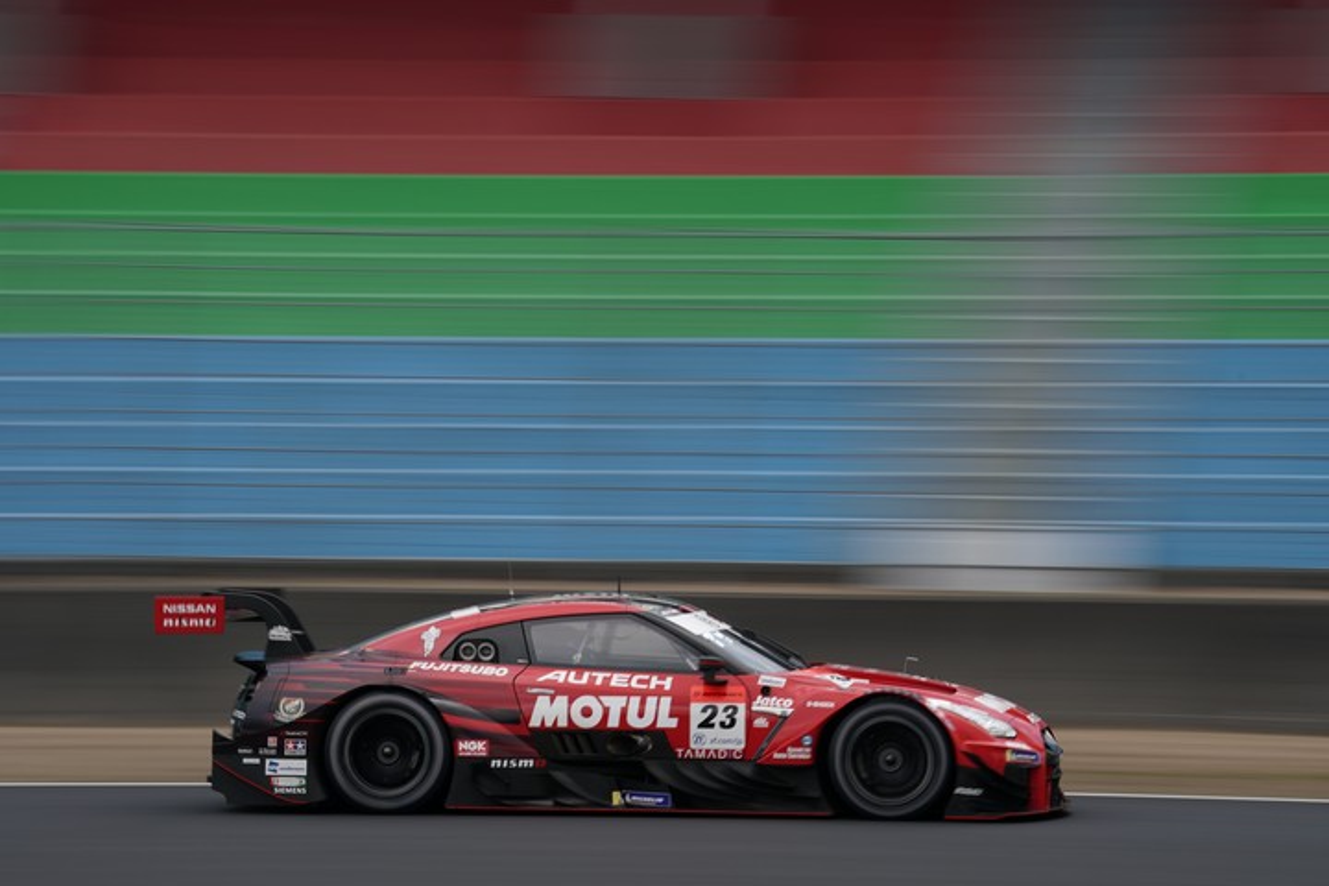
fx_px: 7383
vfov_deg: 6.9
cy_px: 443
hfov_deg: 10.3
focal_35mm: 200
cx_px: 664
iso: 200
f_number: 16
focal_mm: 200
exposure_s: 1/60
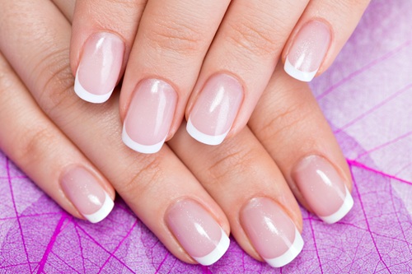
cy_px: 137
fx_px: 1201
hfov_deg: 19.5
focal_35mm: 105
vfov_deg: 13.0
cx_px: 206
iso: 100
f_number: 14
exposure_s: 1/250
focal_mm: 105
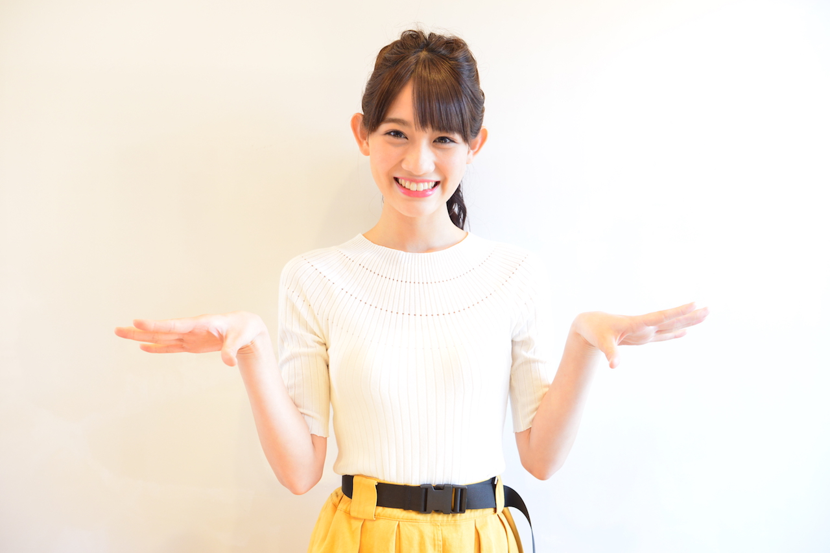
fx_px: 784
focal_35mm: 34
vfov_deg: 38.9
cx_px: 415
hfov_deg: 55.8
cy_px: 276
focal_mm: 34
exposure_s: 1/80
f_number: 3.5
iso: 1600
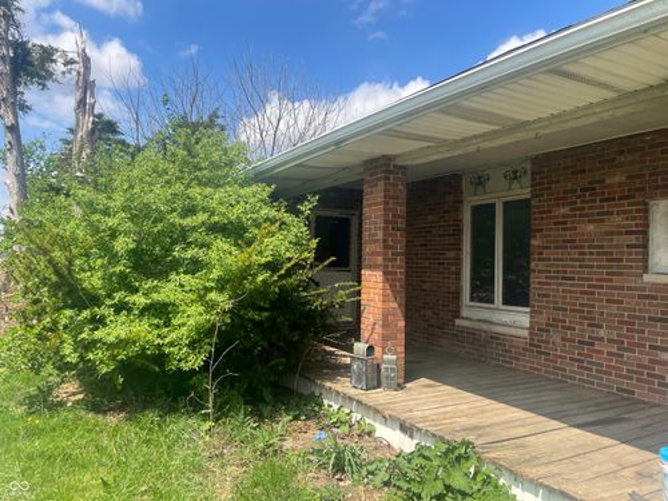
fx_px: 502
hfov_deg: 67.3
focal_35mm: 26
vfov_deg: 53.1
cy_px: 250
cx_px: 334
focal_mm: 5.1
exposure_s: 1/1992
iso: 50
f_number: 1.6
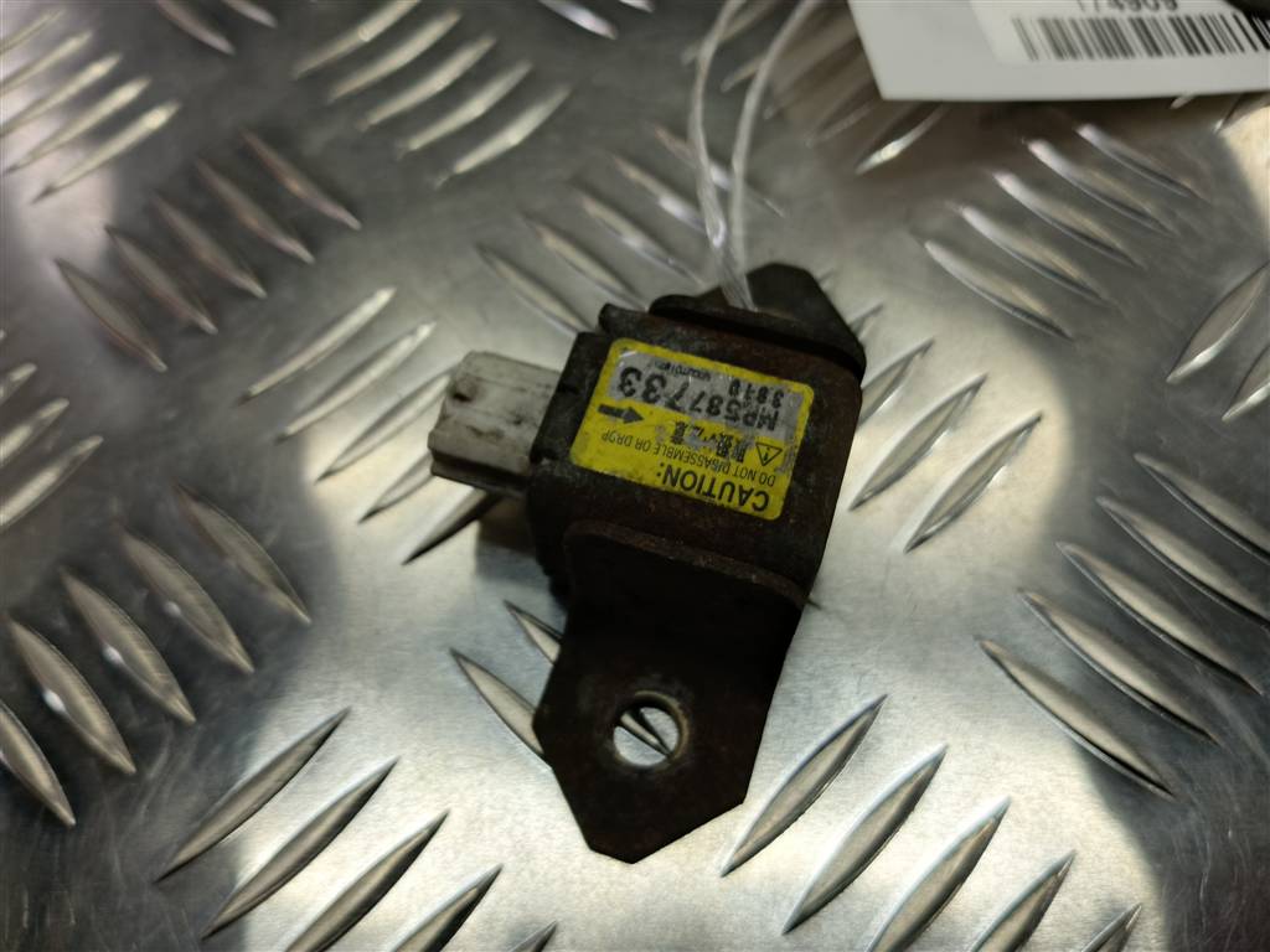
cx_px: 635
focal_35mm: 27
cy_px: 476
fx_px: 991
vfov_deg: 51.4
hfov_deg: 65.3
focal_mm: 4.11
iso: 87
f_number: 1.6
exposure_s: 1/66.7
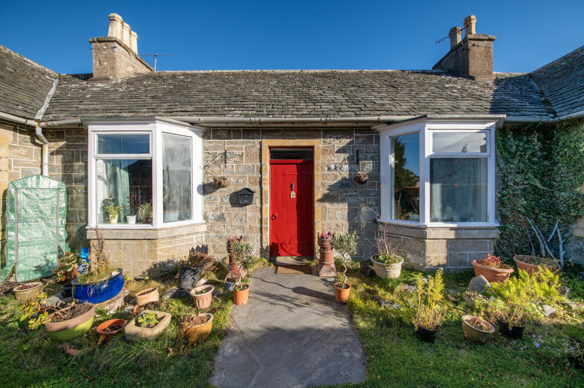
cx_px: 292
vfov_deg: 85.3
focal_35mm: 13
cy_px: 194
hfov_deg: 108.4
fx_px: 211
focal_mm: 13
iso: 400
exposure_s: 1/1250
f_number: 8
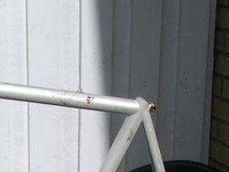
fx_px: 721
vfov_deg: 13.0
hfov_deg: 17.8
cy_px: 238
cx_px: 24
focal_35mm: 109
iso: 100
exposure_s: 1/623
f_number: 5.6
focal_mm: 5.8
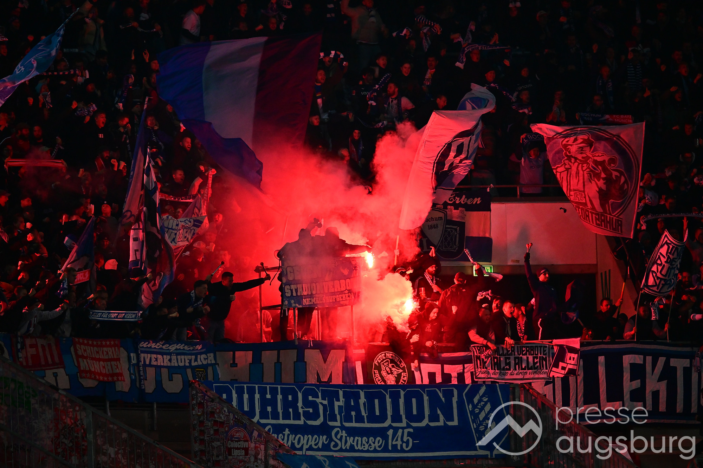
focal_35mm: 400
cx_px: 352
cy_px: 234
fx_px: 7808
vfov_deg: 3.4
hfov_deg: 5.2
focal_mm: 400
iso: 2500
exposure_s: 1/800
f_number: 5.6
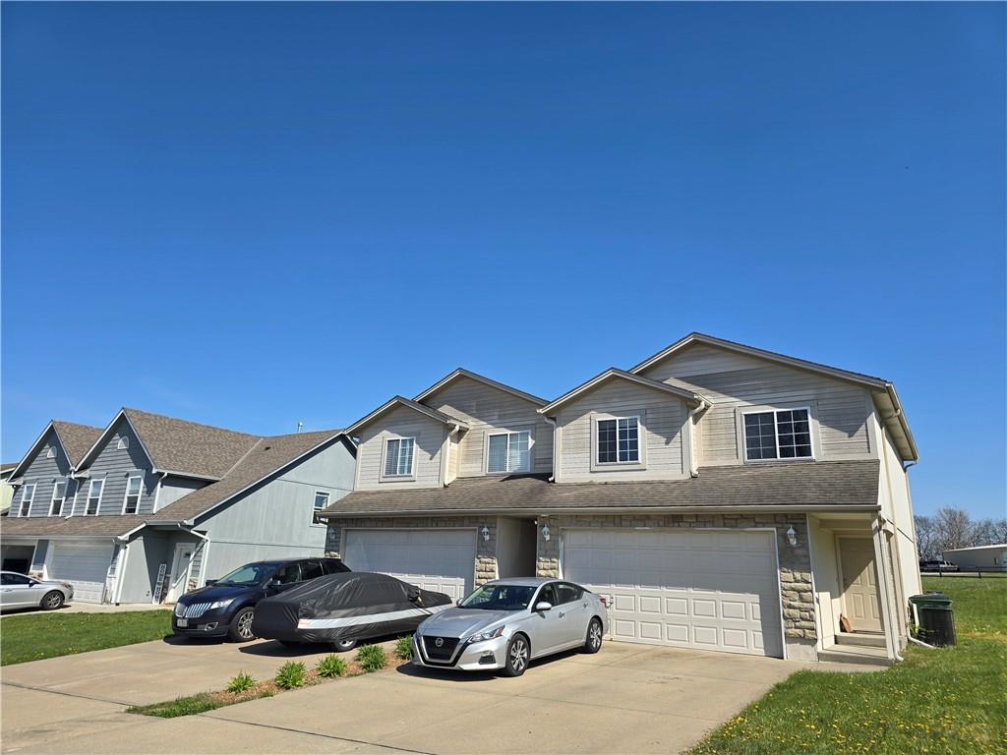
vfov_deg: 58.9
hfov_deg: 73.9
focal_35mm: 23
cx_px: 504
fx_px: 669
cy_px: 378
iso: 12
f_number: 1.7
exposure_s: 1/895
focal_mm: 6.3
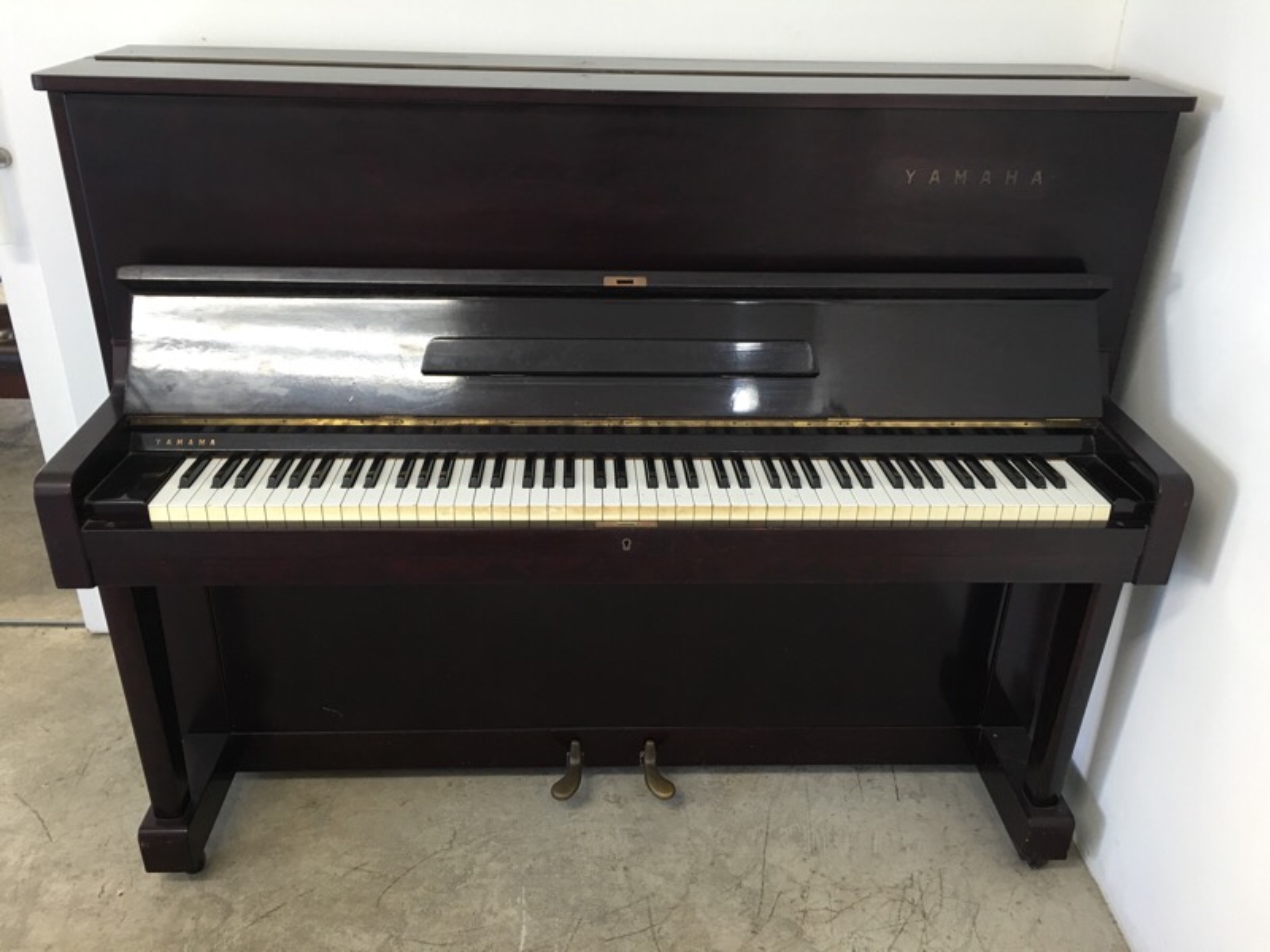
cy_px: 476
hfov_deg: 61.7
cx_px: 635
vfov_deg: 48.2
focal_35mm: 29
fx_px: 1064
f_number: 2.2
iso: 32
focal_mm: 4.15
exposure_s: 1/15
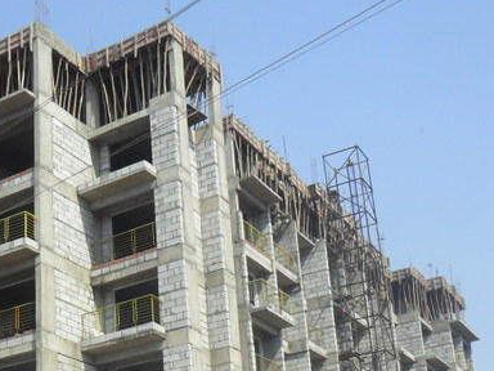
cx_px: 113
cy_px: 368
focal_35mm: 65
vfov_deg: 21.8
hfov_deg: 29.3
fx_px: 928
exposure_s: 1/1000
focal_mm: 5.7
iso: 100
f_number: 3.7
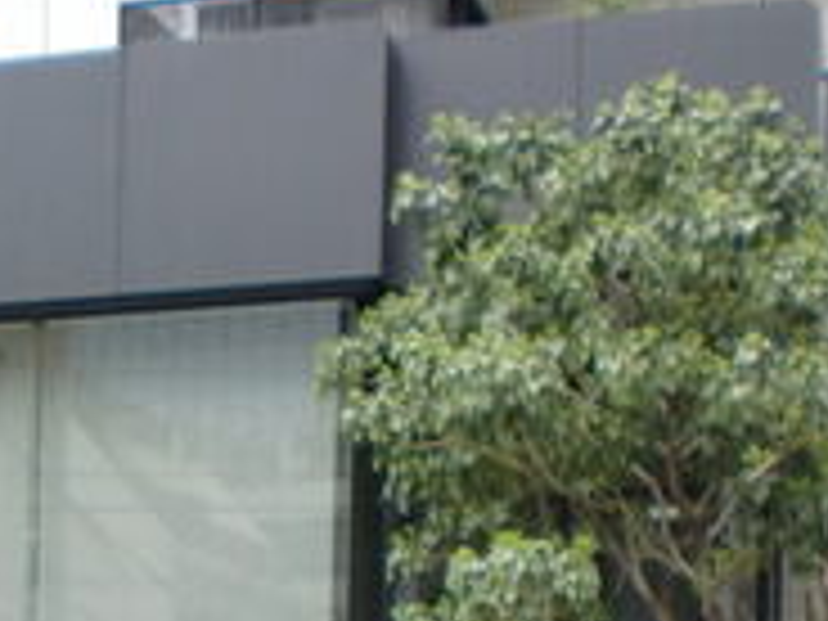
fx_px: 2727
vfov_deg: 12.3
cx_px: -220
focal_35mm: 114
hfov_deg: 16.4
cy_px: 986
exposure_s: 1/80
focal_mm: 6.3
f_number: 3.1
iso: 64
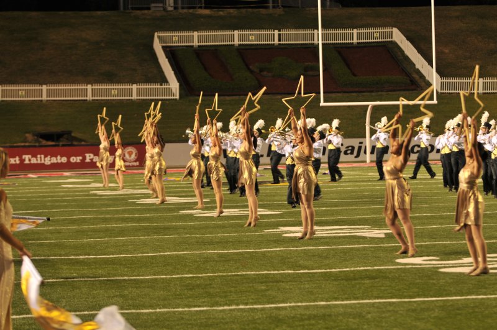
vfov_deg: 9.6
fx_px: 1964
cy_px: 165
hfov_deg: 14.4
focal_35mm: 142
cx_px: 248
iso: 250
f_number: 2.8
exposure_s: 1/60
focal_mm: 95
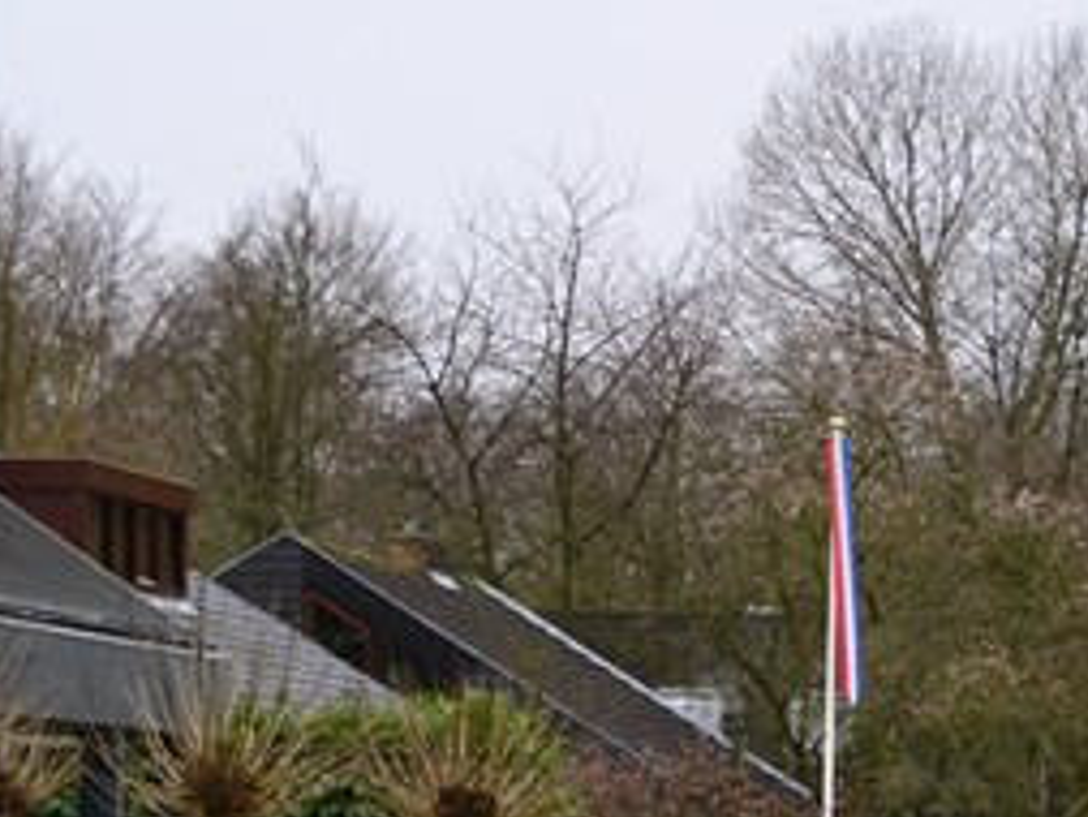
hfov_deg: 9.6
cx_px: 421
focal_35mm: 205
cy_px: 611
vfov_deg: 7.2
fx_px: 6446
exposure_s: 1/400
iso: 1600
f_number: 5
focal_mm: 60
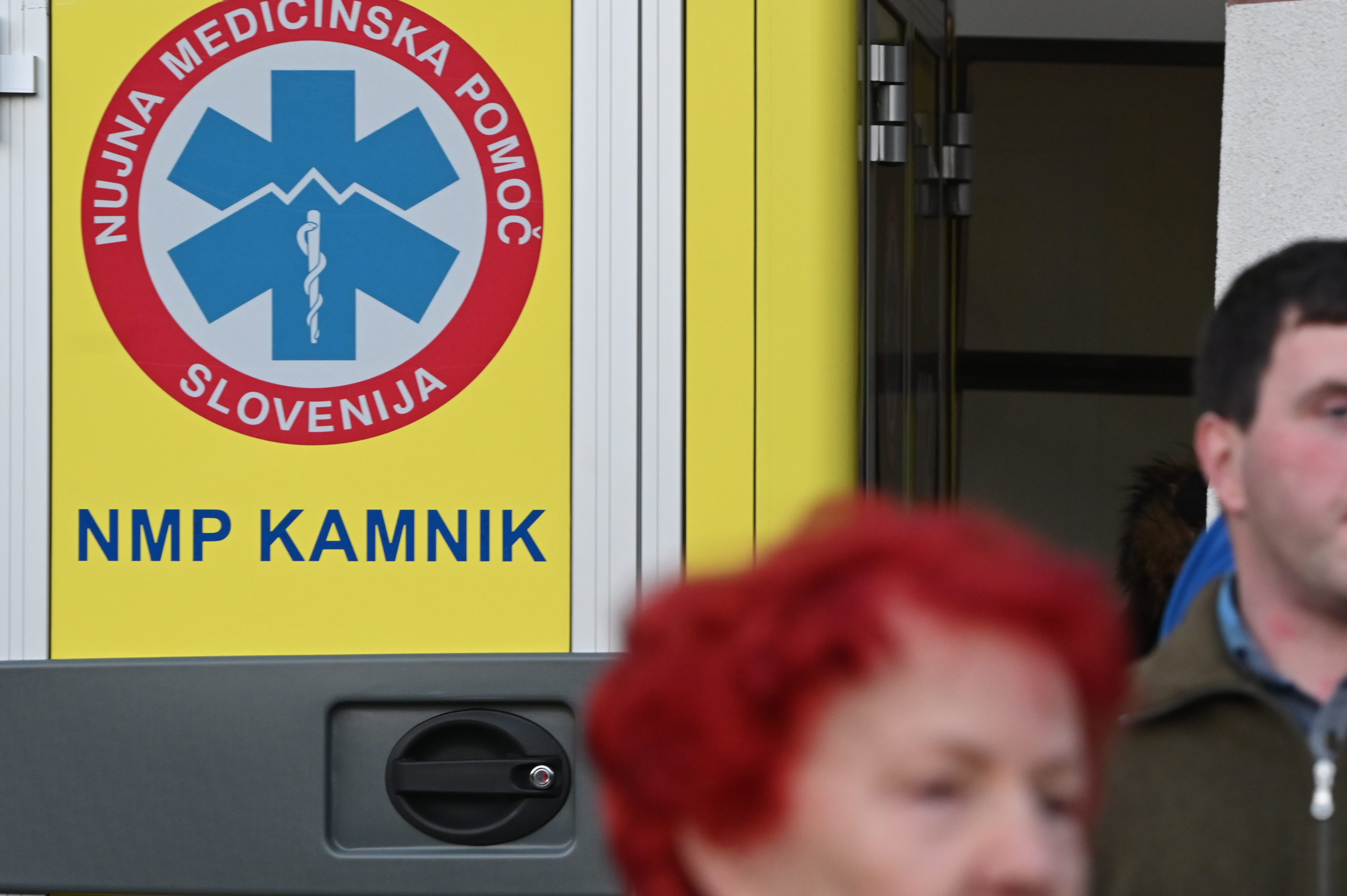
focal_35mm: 254
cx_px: 1003
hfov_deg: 8.1
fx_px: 9497
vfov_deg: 5.4
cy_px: 500
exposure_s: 1/160
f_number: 6.3
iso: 1600
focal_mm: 150
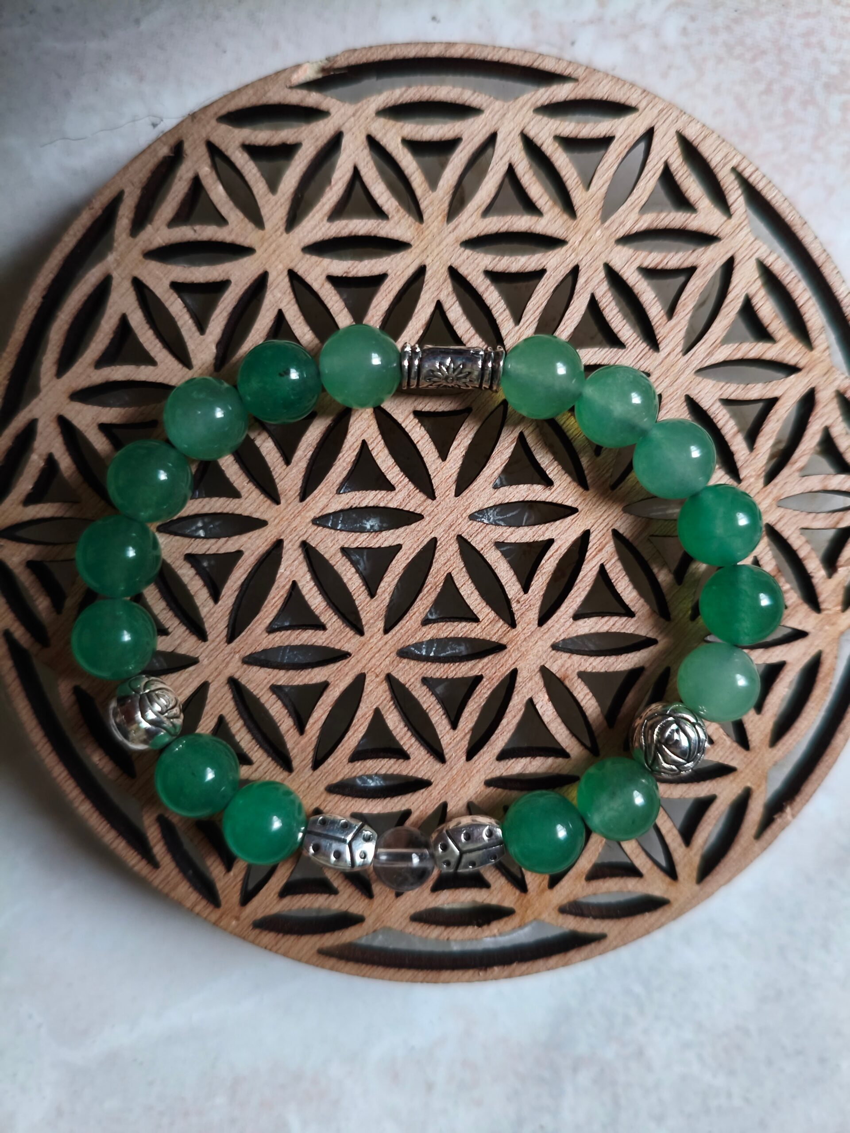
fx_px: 851
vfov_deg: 67.3
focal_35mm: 26
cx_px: 425
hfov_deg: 53.1
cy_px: 566
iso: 800
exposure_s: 1/50
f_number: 1.5
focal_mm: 4.94
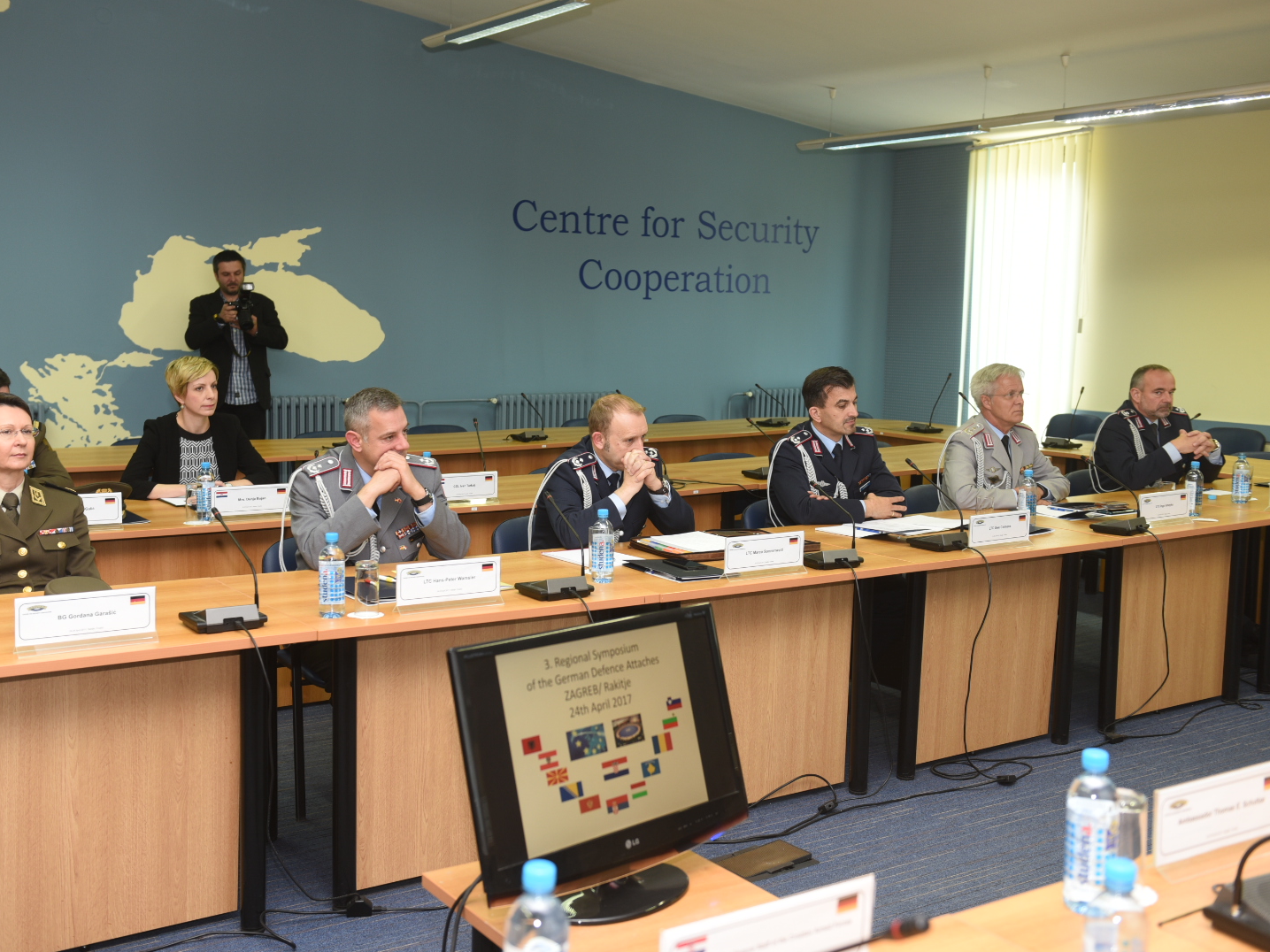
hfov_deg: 49.0
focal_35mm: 38
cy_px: 475
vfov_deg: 37.7
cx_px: 599
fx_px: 1394
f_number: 4
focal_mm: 35
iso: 400
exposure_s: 1/60
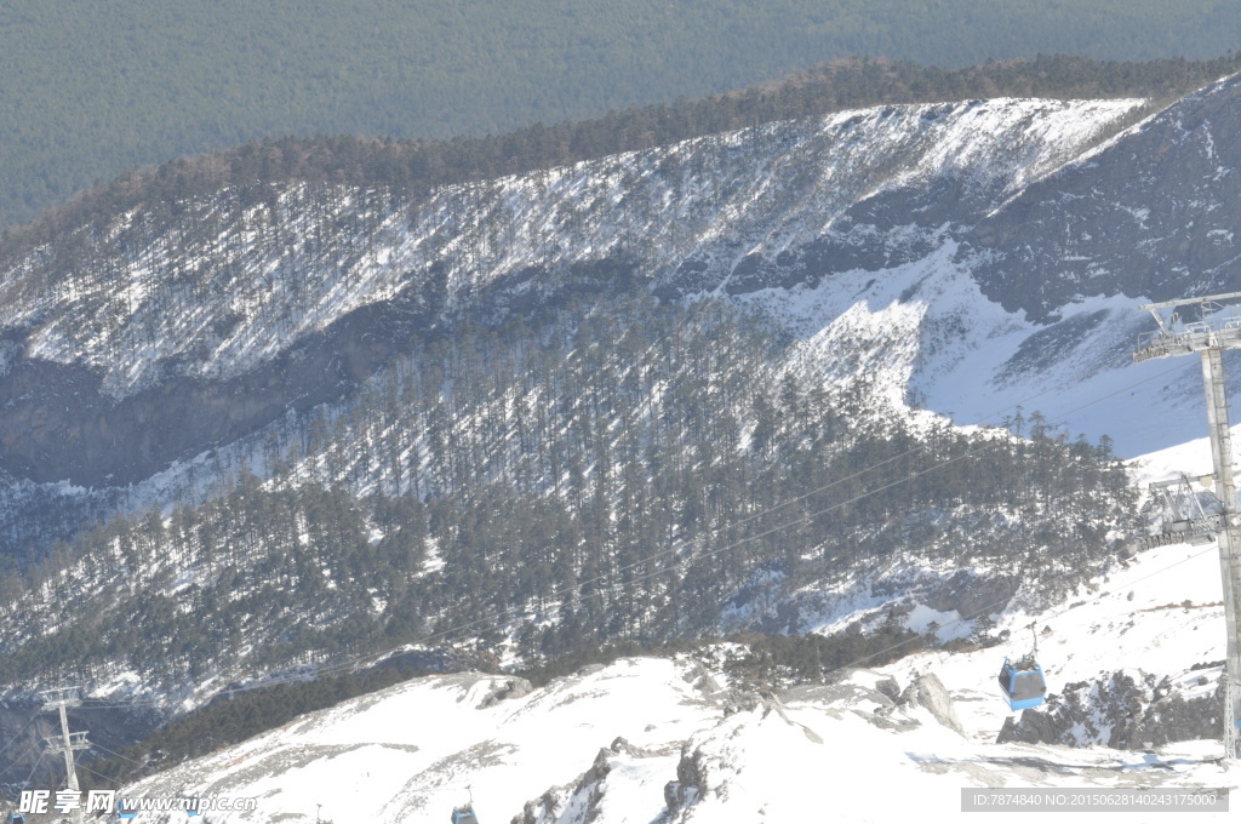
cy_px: 412
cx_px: 620
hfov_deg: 17.1
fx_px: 4131
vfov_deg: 11.4
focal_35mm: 120
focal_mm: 80
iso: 200
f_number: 16
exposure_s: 1/80
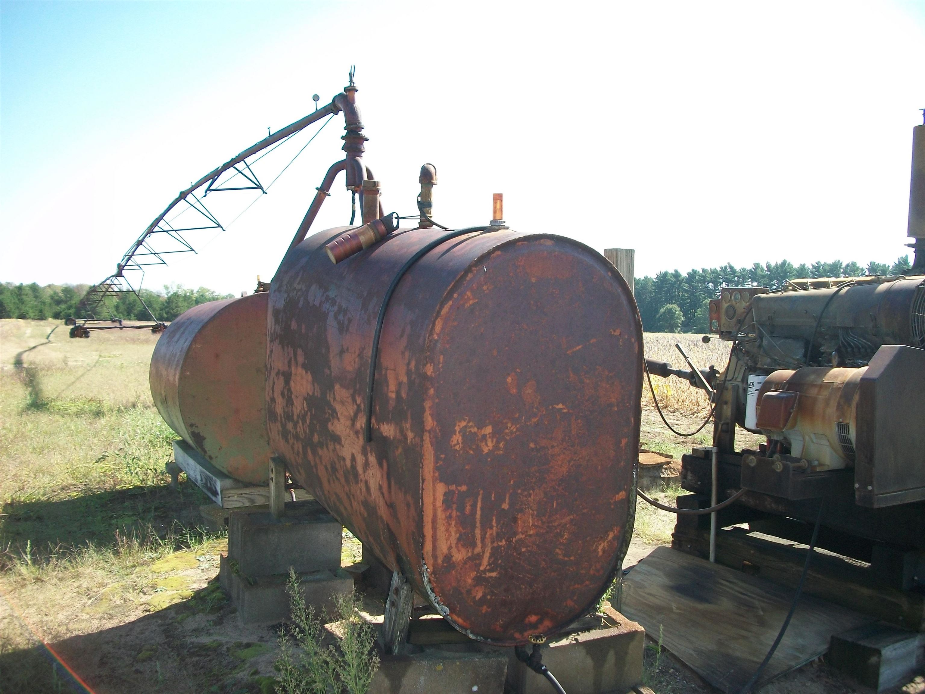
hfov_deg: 56.8
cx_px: 462
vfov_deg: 44.2
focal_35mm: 32
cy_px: 347
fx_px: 855
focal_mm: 5.7
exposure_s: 1/400
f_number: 2.9
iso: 80
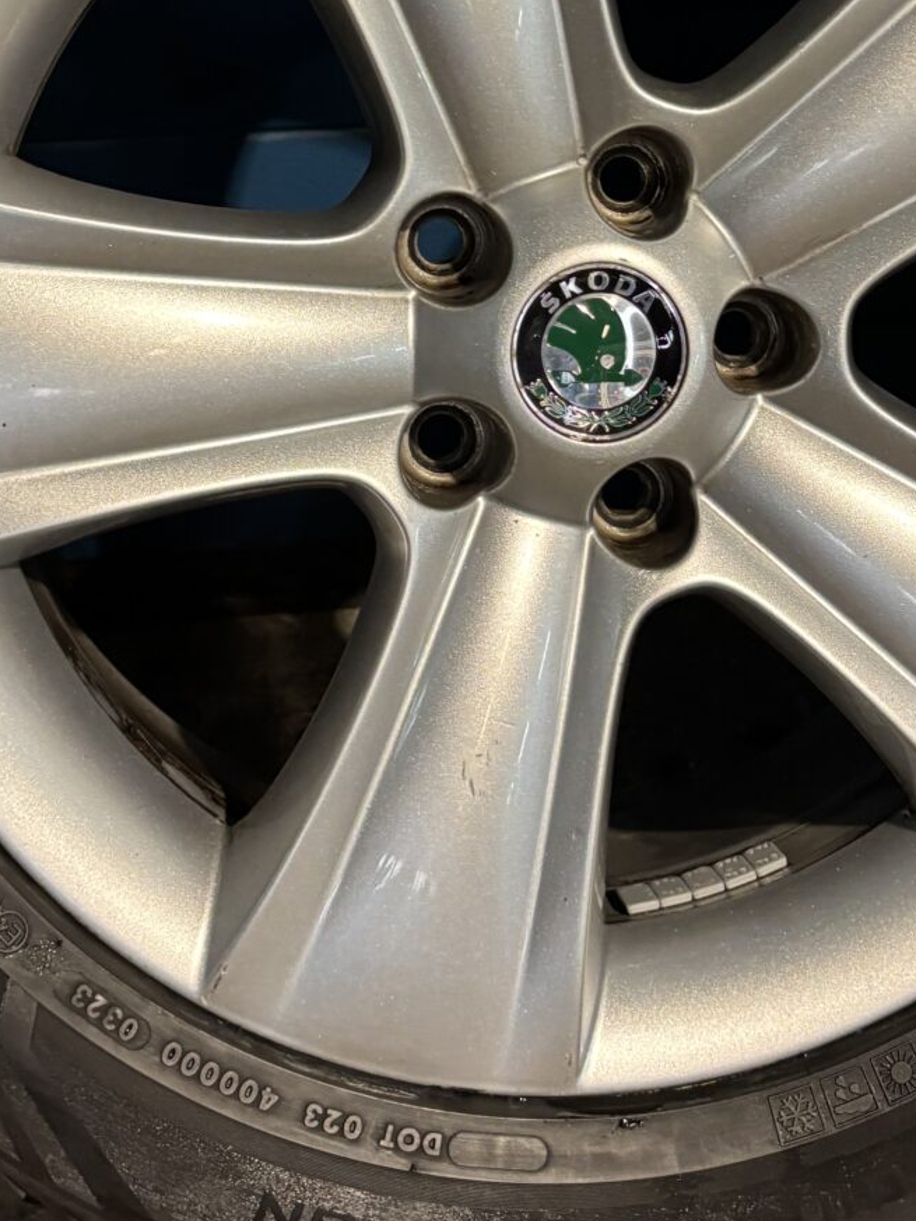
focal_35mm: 61
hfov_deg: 24.0
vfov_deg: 30.6
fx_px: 2152
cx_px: 487
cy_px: 189
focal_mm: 5.96
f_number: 1.6
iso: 250
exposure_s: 1/50
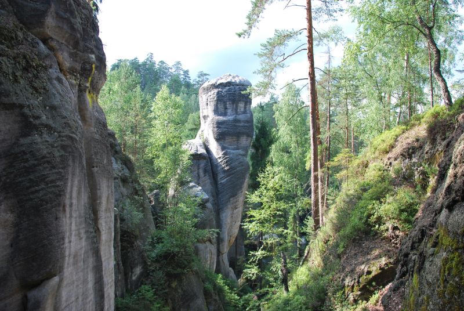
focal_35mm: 27
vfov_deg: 48.1
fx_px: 349
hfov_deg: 67.3
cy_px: 156
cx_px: 232
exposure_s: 1/100
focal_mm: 18
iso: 200
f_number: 5
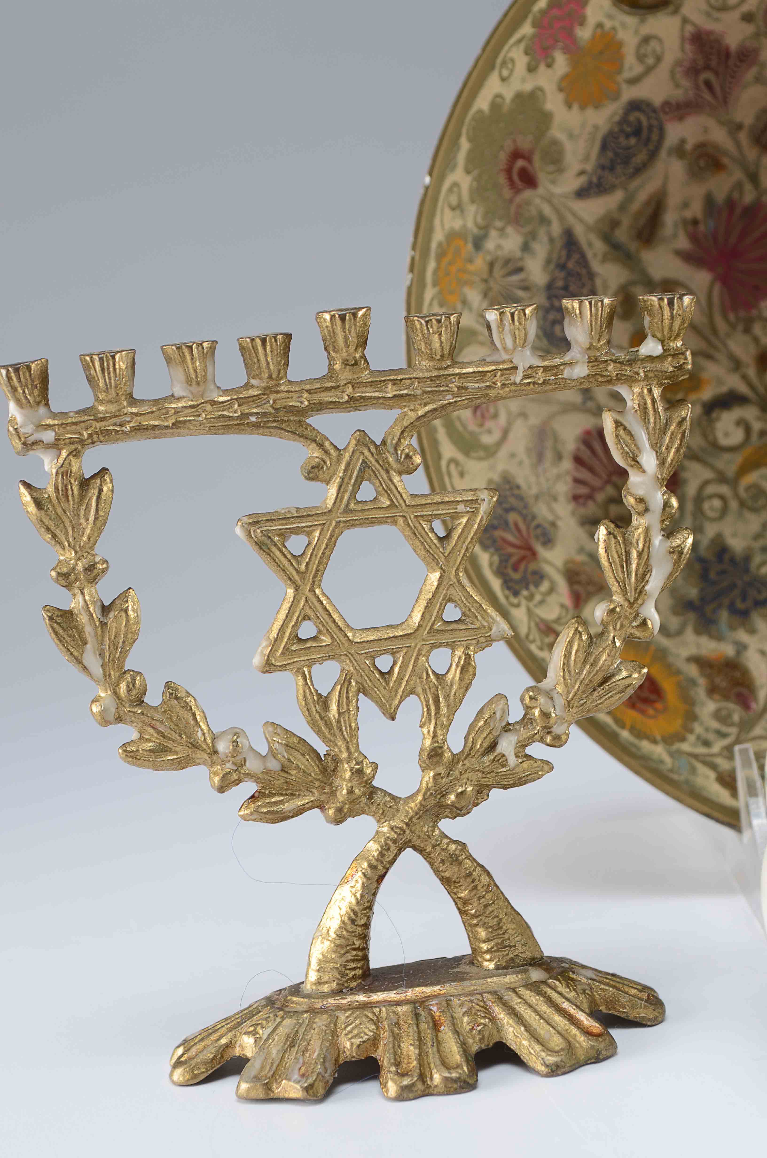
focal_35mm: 75
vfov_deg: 27.0
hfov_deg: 18.1
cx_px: 384
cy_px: 579
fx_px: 2408
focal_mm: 50
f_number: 10
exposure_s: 1/80
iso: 100
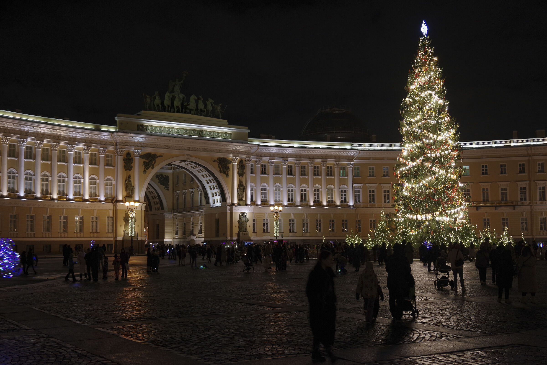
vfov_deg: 29.9
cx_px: 274
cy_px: 182
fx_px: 684
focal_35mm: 45
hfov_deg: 43.6
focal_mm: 45
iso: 1600
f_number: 5.6
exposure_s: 1/20
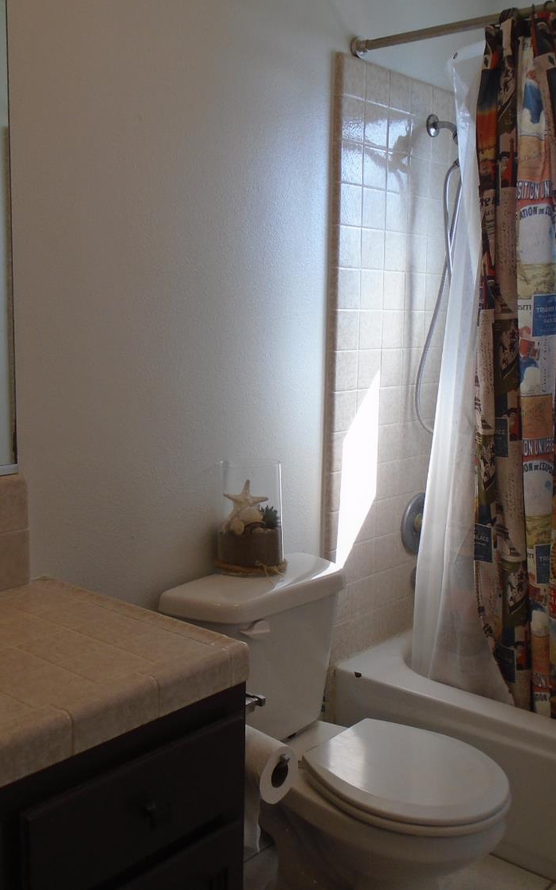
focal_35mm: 37
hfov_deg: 34.4
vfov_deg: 52.8
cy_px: 444
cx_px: 277
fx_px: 897
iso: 100
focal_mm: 4.6
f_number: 3.2
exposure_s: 1/125
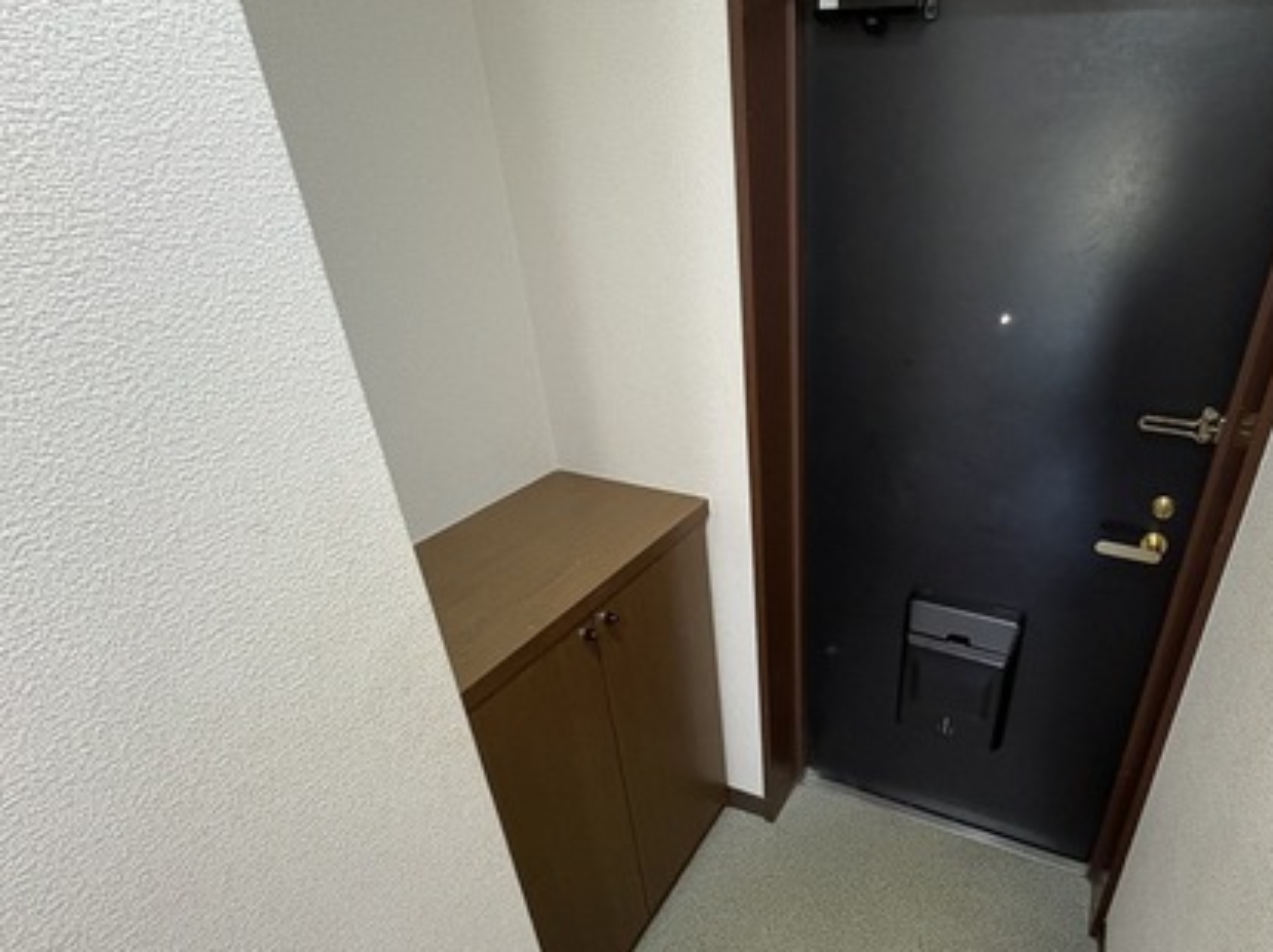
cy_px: 530
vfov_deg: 68.4
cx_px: 841
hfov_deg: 82.0
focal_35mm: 19
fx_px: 698
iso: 1000
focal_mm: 2.22
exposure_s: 1/30
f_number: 2.2
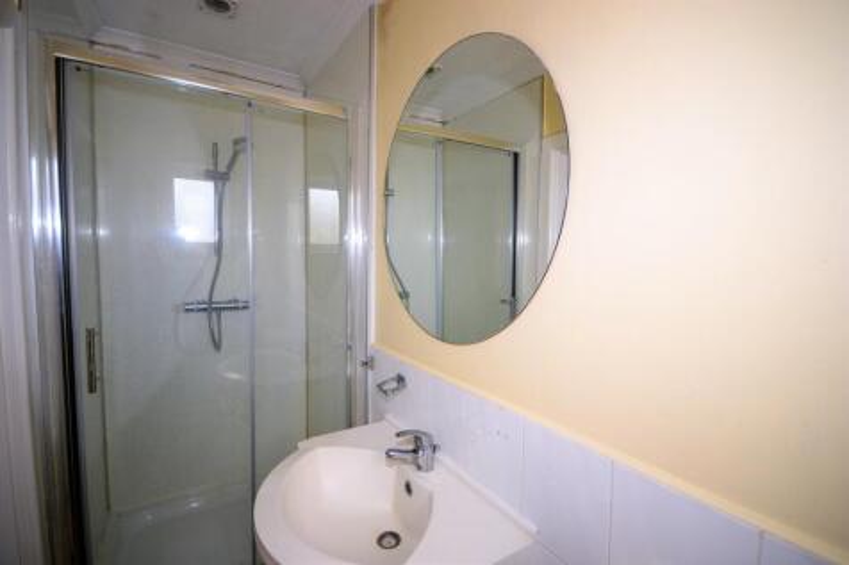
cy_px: 282
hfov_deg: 100.4
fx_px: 354
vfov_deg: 77.3
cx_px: 424
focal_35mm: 15
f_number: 4
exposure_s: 1/60
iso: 450
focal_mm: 10
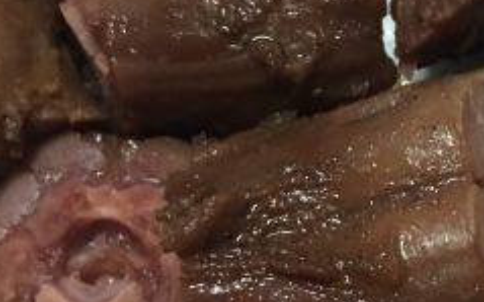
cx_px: 535
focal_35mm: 90
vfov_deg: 14.5
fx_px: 1186
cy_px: 163
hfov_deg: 21.8
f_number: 2.2
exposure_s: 1/4
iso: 125
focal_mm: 4.15
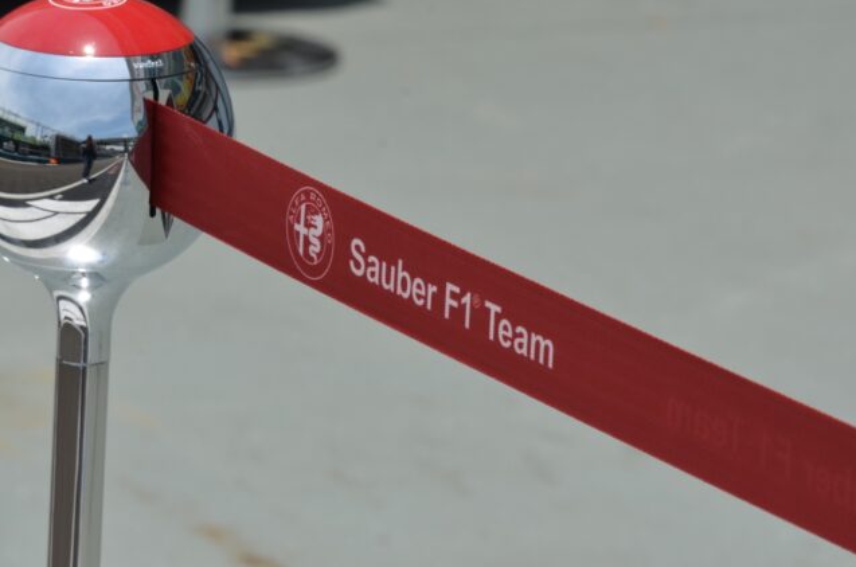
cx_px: 366
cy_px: 275
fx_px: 6004
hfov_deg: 8.2
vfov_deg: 5.4
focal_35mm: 253
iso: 100
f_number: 11
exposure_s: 1/125
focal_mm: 140
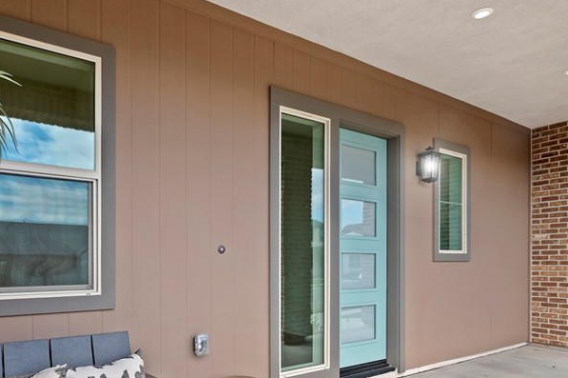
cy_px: 282
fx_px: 378
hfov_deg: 73.1
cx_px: 230
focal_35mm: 24
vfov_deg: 50.9
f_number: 13
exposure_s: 1/80
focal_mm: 14
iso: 500
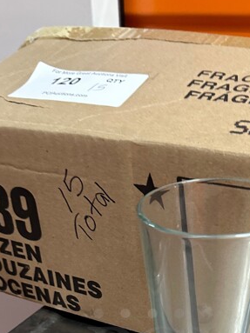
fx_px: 491
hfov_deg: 28.5
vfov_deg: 33.6
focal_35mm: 51
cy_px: 349
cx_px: 152
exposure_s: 1/60
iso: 400
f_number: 1.78
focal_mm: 6.86
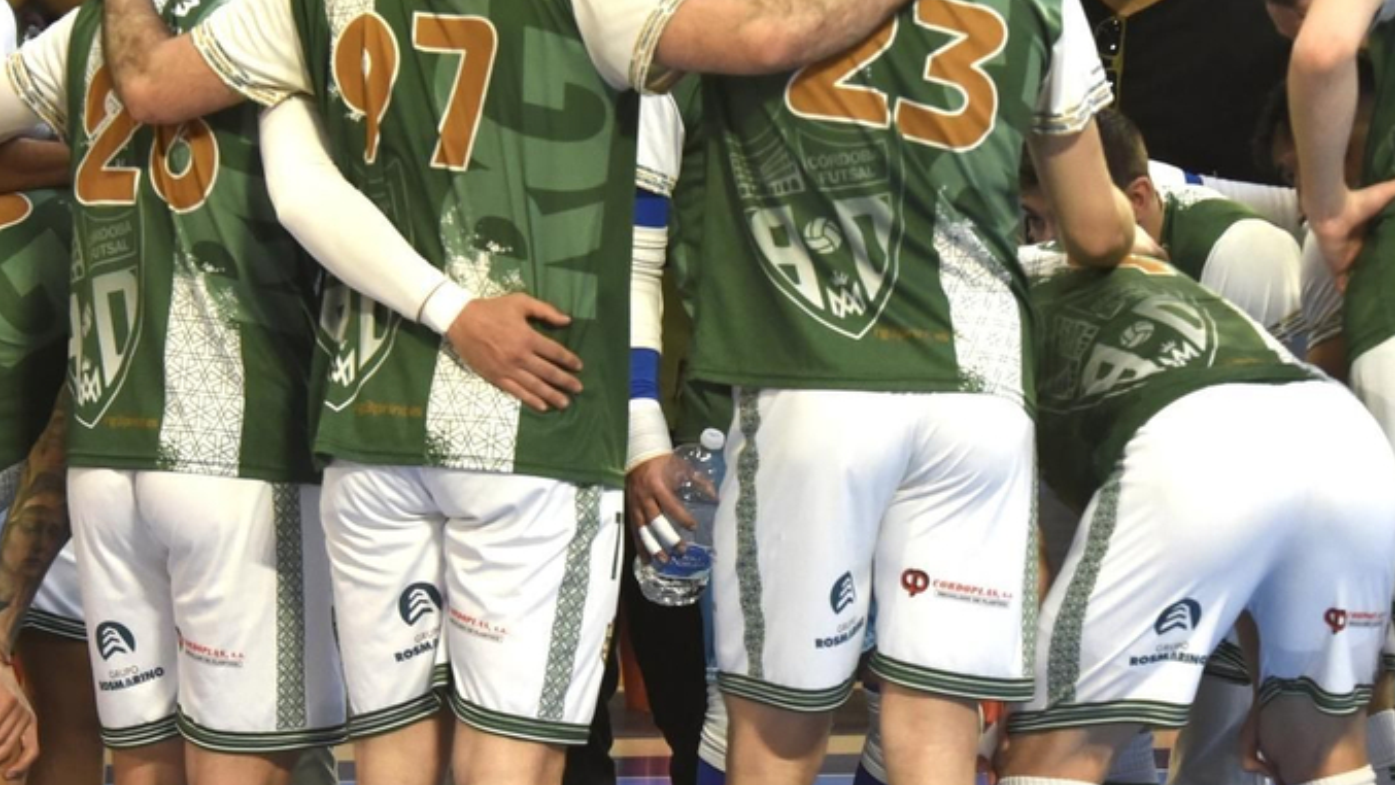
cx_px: 933
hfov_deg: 8.3
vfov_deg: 4.7
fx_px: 9618
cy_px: 200
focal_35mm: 260
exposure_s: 1/160
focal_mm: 105
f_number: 6.3
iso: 1800
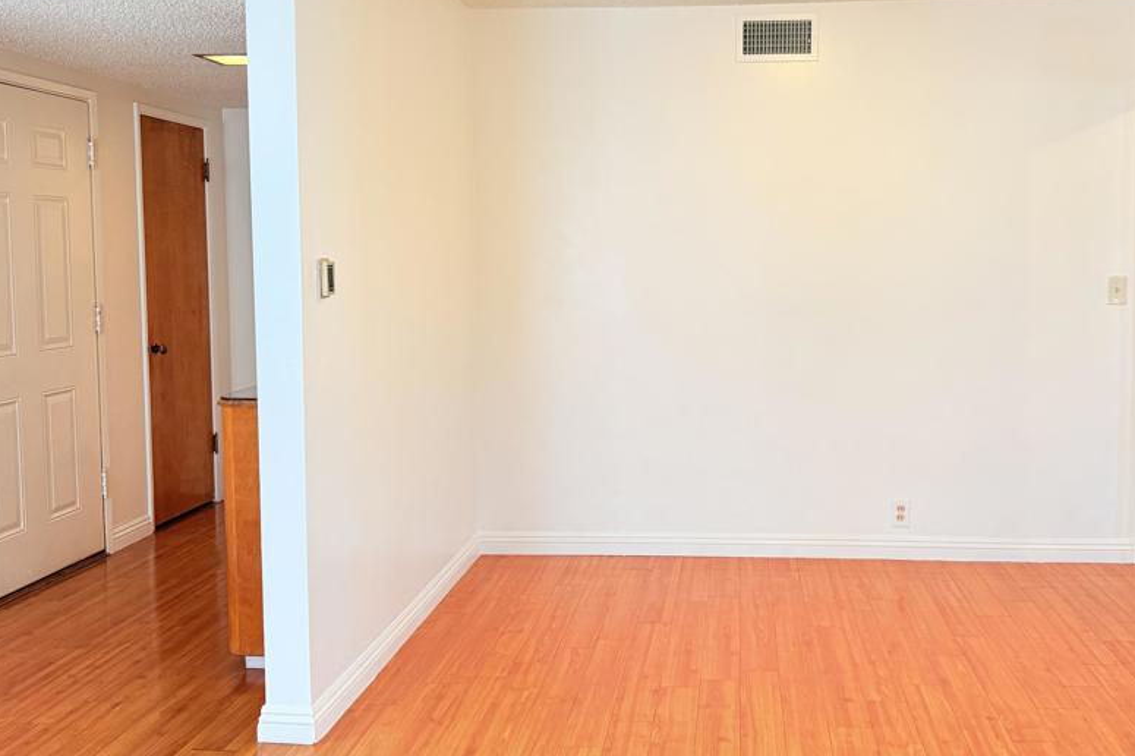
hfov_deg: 56.9
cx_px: 672
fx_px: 1040
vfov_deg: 39.8
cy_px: 311
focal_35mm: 33
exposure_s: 1/120
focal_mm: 6.76
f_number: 1.78
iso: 320
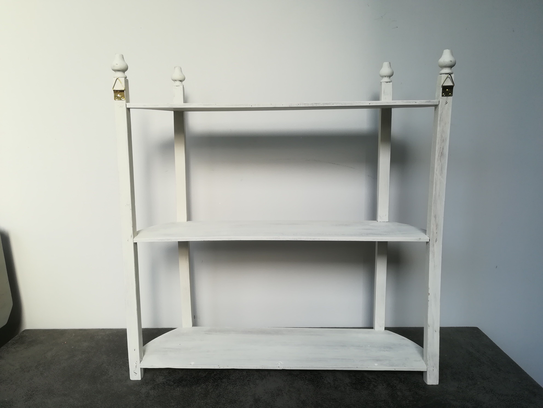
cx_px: 272
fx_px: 408
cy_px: 204
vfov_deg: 53.1
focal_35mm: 26
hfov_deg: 67.3
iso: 64
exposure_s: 1/50
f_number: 2.2
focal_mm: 3.83
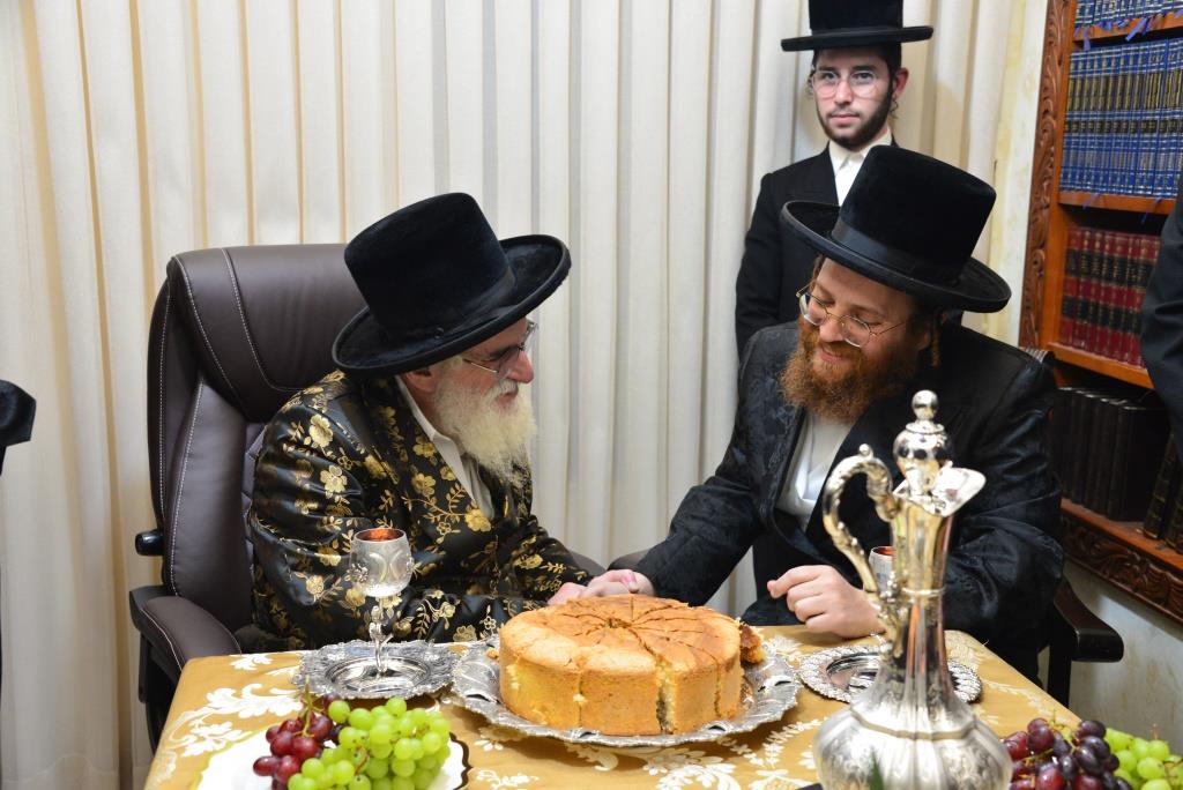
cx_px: 592
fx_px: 1447
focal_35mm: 44
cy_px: 395
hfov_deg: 44.5
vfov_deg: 30.6
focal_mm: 44
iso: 2500
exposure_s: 1/100
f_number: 5.6
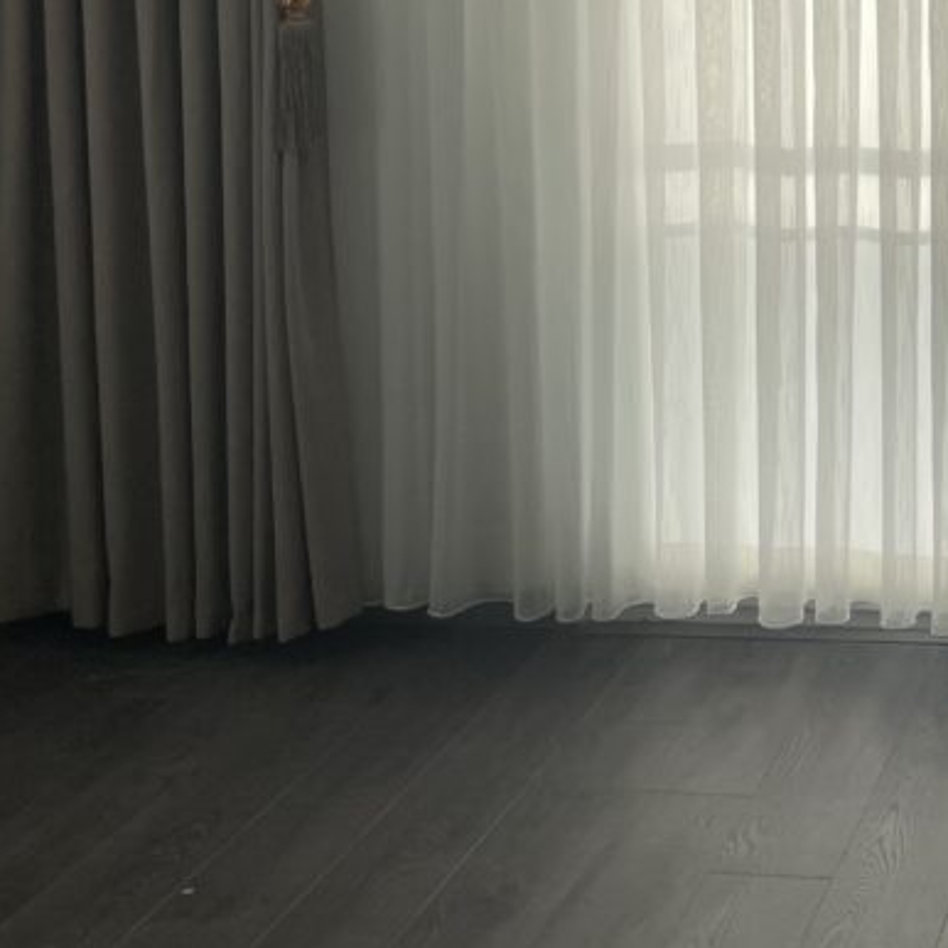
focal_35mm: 61
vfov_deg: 27.2
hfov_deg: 25.6
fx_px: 1890
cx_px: 1095
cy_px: 108
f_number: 1.6
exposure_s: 1/1575
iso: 32
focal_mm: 4.2
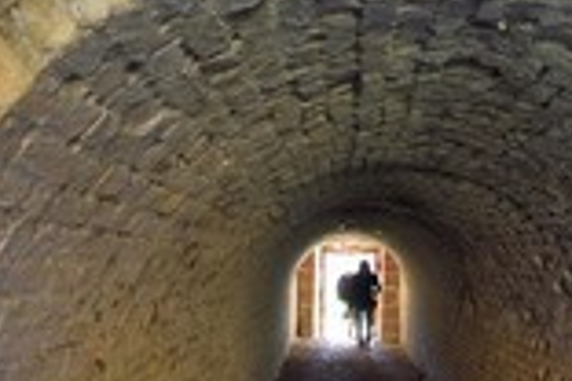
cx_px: 390
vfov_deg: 19.3
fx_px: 1112
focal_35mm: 70
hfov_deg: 28.6
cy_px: 289
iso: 200
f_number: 6.3
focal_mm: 26
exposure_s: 1/5
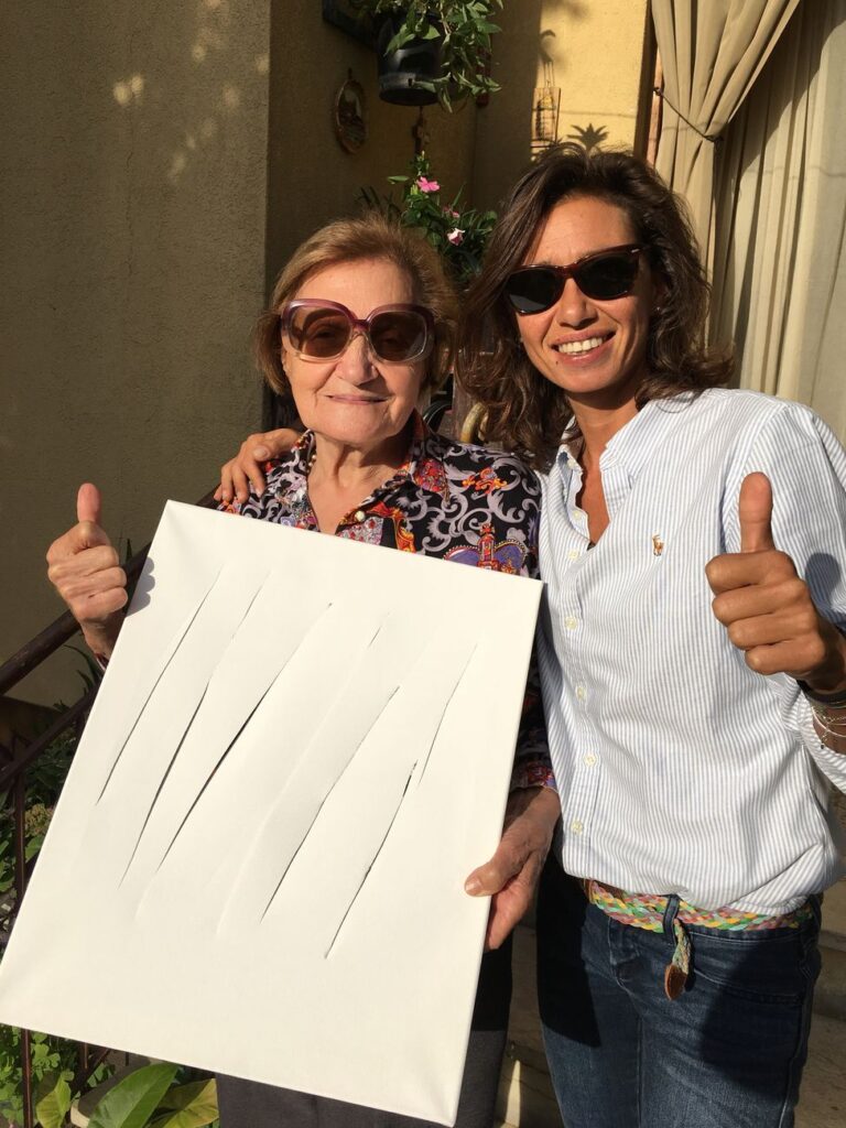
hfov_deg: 48.2
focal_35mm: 29
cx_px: 423
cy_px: 564
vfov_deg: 61.7
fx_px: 945
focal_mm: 4.15
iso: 25
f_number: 2.2
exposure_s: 1/2024
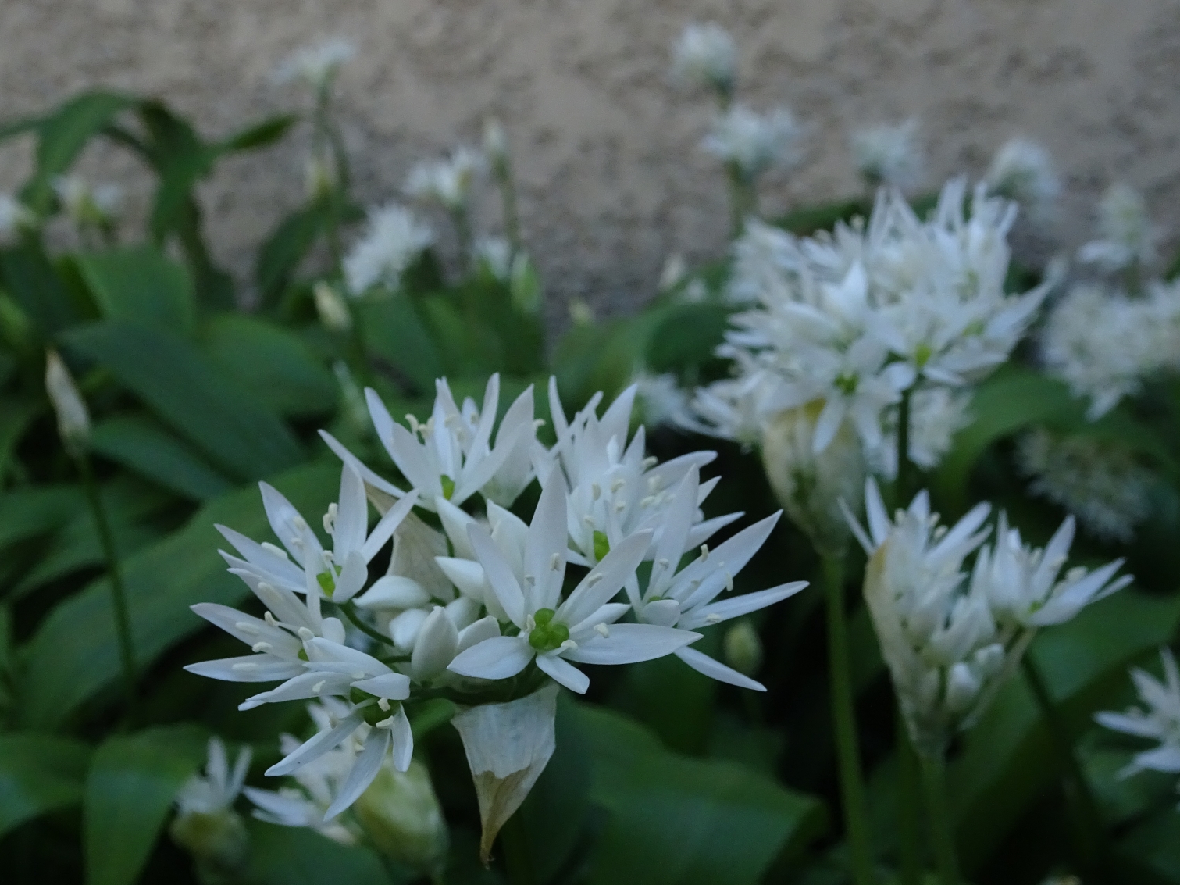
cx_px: 489
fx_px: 1534
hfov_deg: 41.9
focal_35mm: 45
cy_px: 530
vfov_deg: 32.1
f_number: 4
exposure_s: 1/500
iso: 400
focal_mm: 5.79
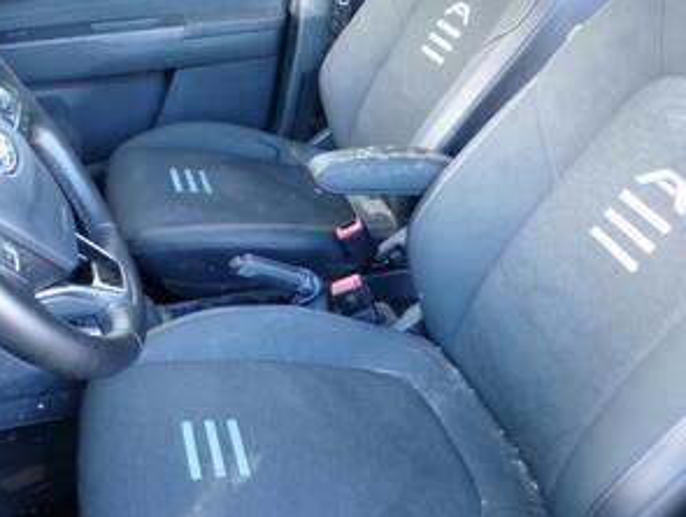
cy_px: 305
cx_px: 351
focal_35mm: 39
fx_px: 774
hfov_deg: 47.8
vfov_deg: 36.8
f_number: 3
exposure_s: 1/17
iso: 272
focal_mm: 4.3
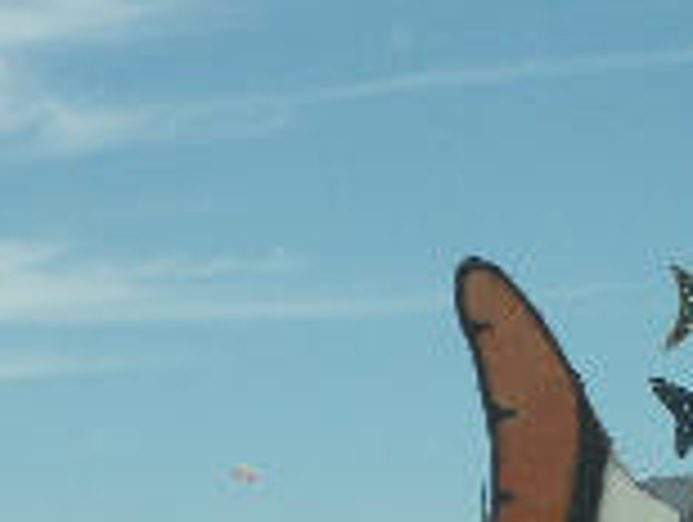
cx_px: 655
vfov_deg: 5.9
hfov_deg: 7.8
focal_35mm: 252
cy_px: 788
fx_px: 5053
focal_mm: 18.2
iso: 100
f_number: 8
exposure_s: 1/640
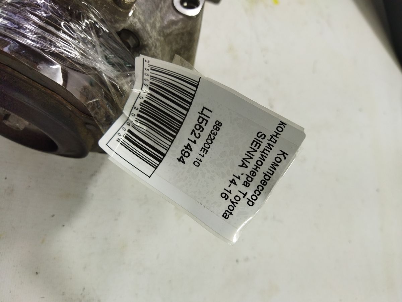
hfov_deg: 65.3
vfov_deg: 51.4
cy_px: 151
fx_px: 314
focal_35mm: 27
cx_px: 201
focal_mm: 4.71
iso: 99
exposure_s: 1/177
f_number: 1.79
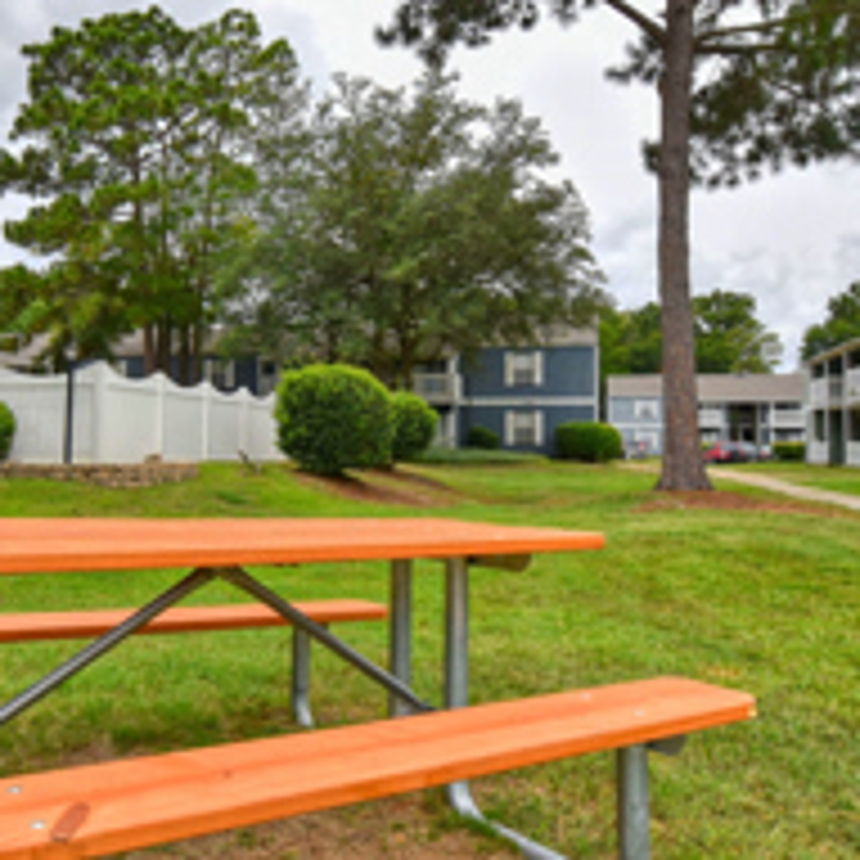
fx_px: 843
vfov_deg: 53.9
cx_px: 275
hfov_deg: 52.8
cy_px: 387
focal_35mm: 30
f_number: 8
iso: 200
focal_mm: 10
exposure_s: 1/500
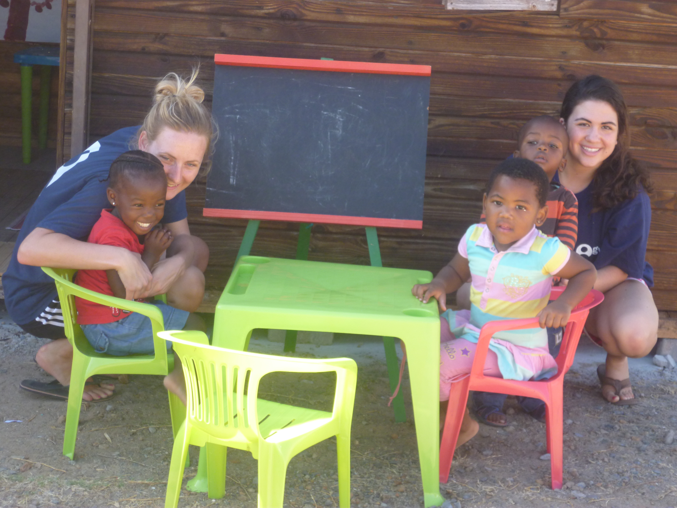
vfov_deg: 20.4
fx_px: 1408
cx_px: 338
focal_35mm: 72
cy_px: 254
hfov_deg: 27.0
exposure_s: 1/100
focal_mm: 12.8
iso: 160
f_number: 4.5
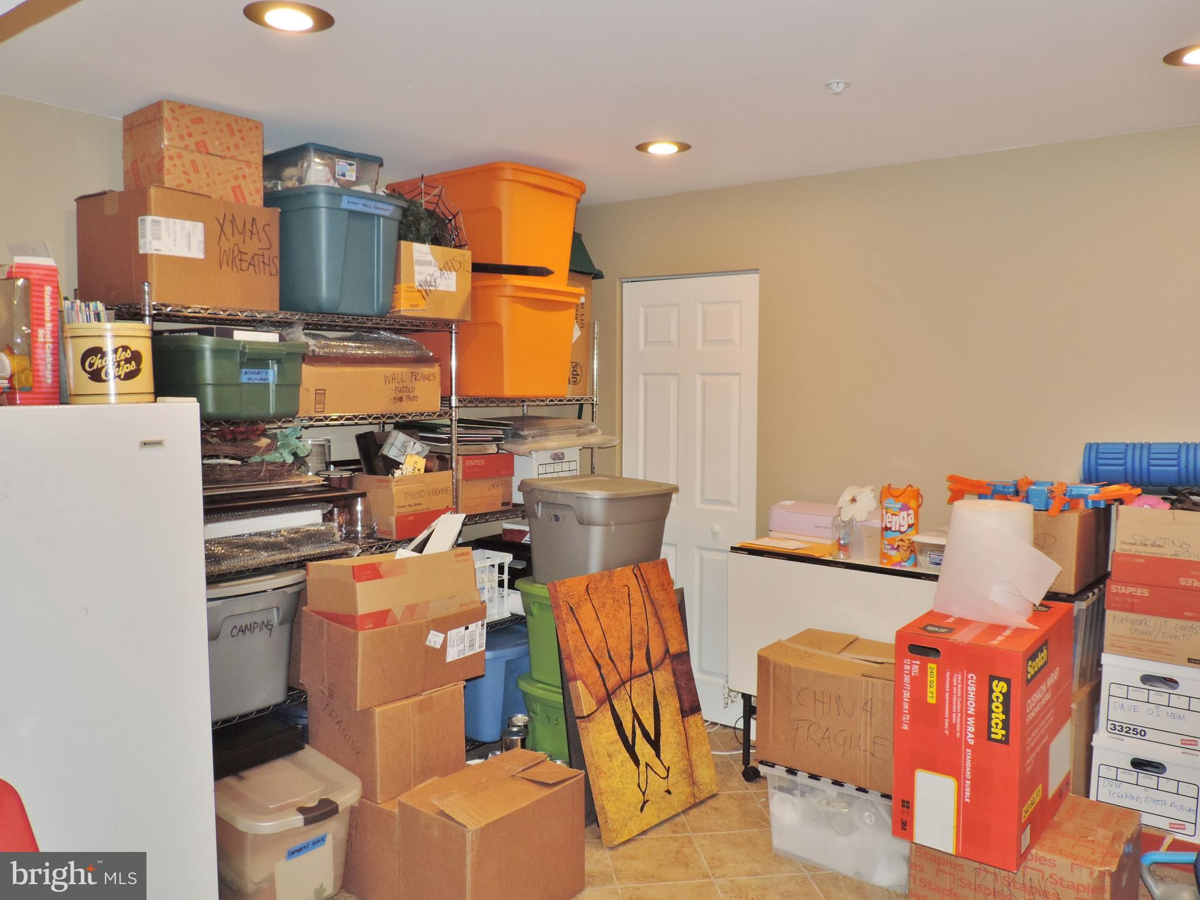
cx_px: 600
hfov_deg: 63.4
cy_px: 450
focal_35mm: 28
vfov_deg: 49.7
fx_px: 971
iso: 200
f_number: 3.1
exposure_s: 1/30
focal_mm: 4.9
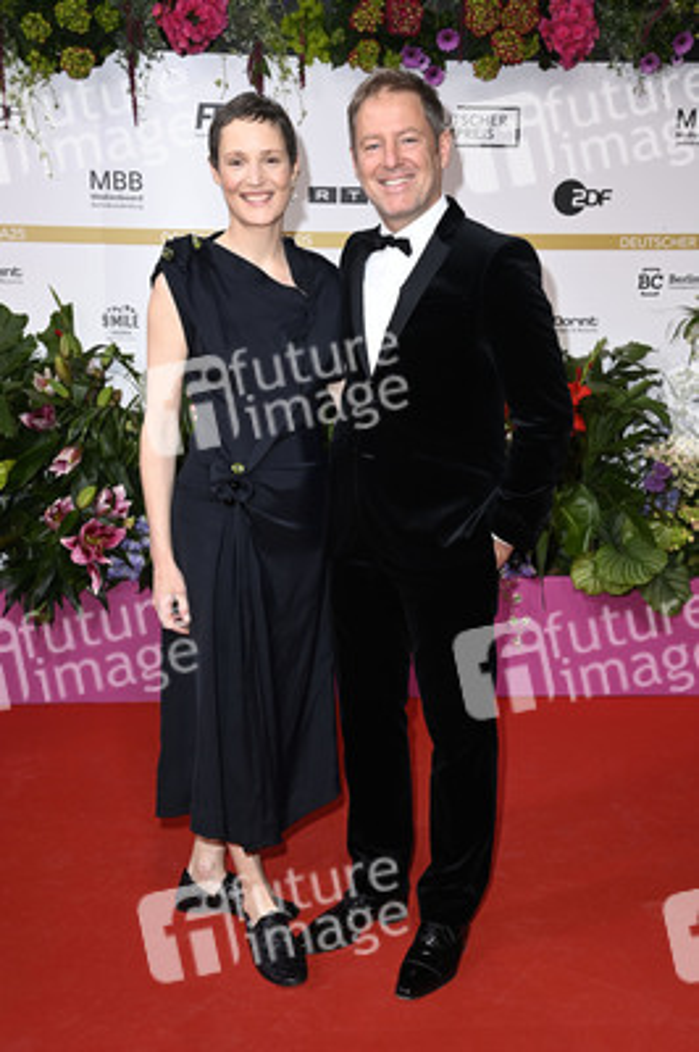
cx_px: 350
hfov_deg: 28.0
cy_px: 526
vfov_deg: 41.1
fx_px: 1400
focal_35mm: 48
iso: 640
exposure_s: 1/200
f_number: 6.3
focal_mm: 48
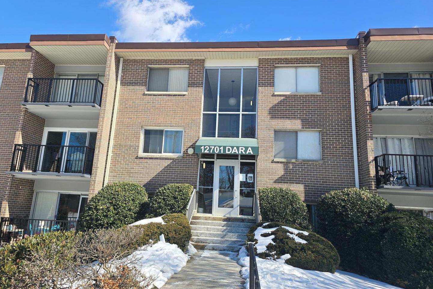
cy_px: 154
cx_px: 216
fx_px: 289
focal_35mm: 24
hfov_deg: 73.7
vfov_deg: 53.1
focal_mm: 6.3
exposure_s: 1/427
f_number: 1.7
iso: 12
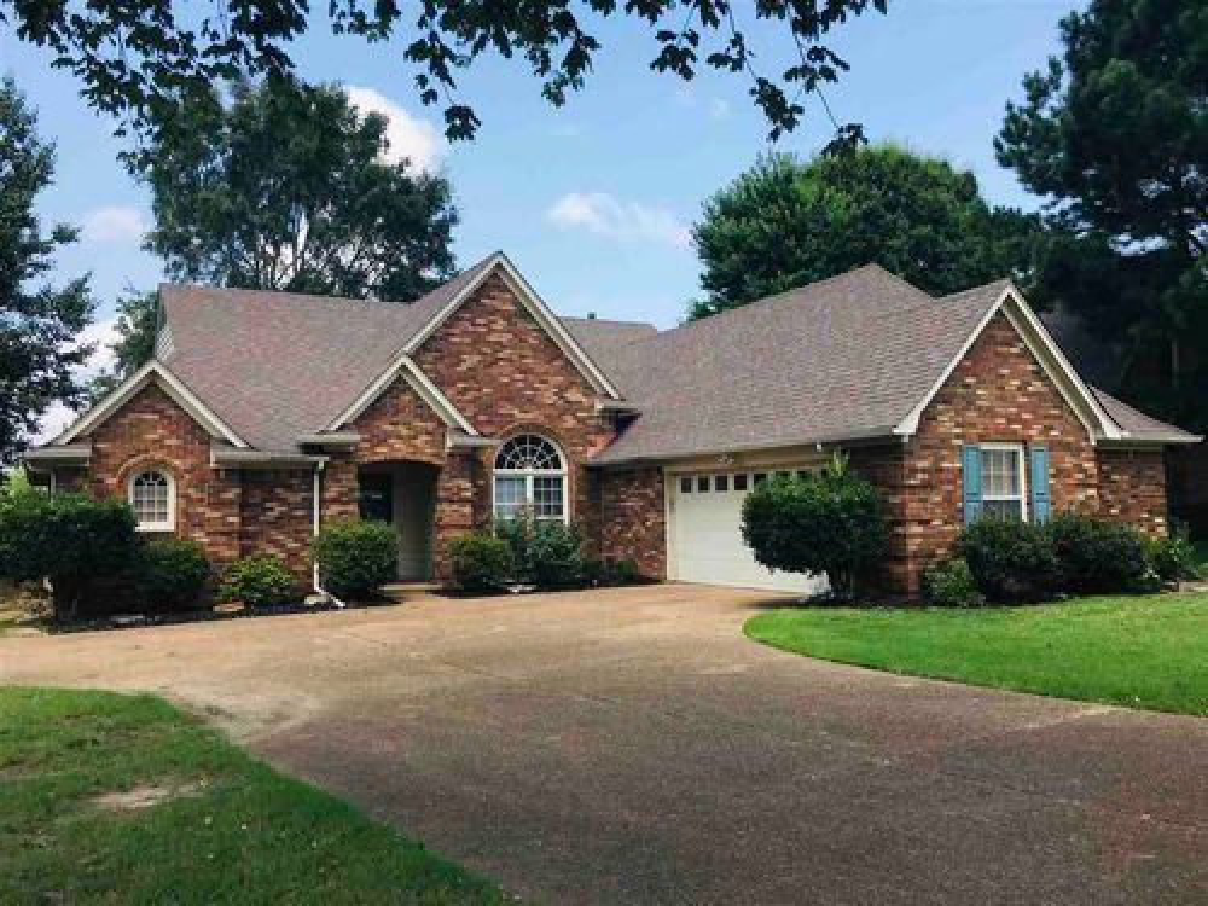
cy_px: 453
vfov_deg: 48.2
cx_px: 604
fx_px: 1012
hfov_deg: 61.7
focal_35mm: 29
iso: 25
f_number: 2.2
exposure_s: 1/1115
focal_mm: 4.15
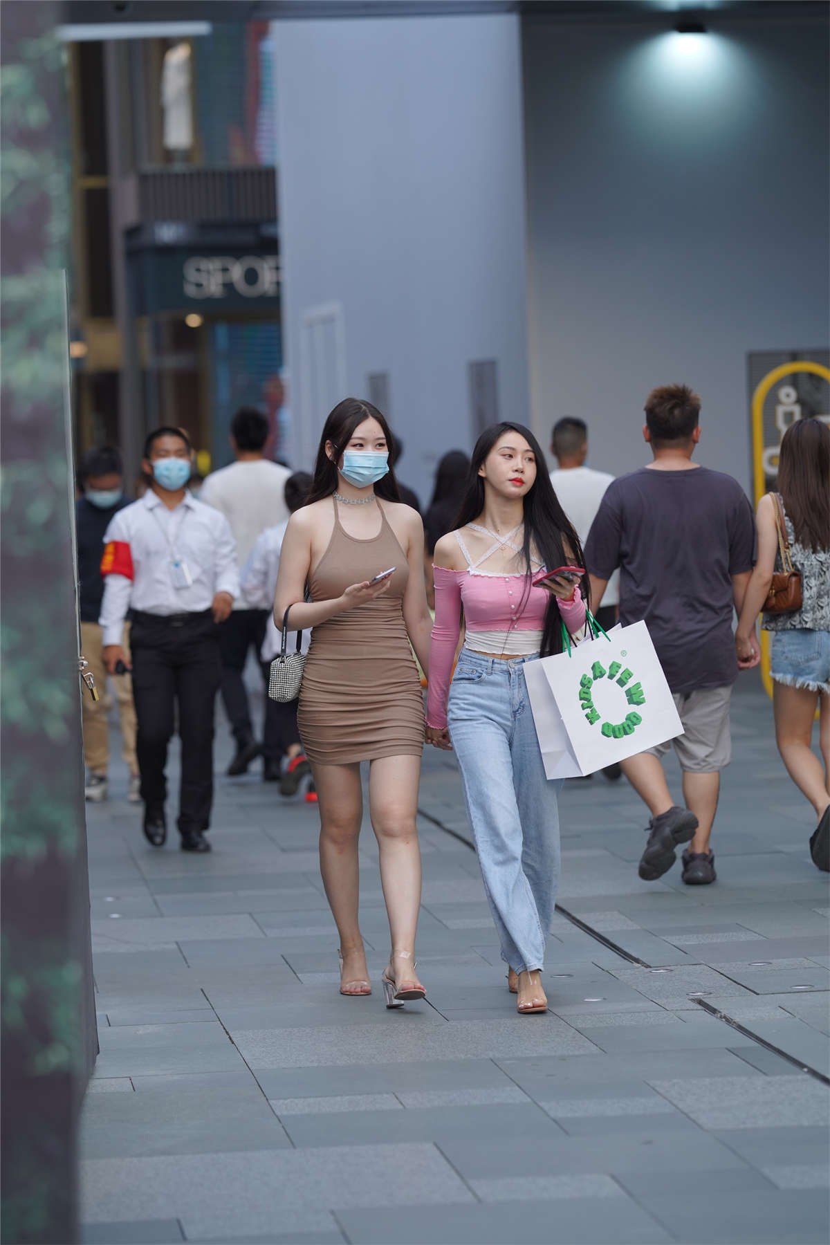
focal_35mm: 135
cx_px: 415
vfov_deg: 15.2
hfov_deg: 10.2
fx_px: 4668
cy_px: 622
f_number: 2.8
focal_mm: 135
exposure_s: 1/640
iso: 400
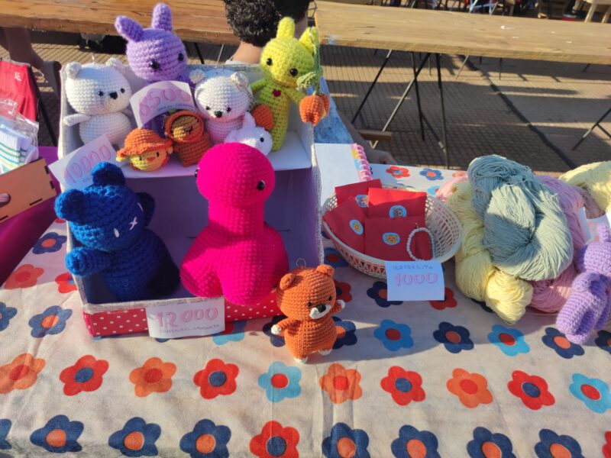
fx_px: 424
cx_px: 306
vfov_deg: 56.8
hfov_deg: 71.6
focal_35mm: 24
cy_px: 229
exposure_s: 1/2158
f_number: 1.69
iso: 101
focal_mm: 6.72
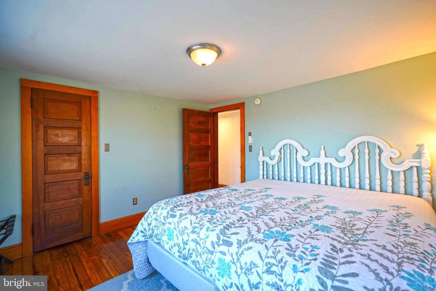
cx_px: 218
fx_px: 194
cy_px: 146
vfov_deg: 73.7
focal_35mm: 16
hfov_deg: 96.7
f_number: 4
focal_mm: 16
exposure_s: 1/160
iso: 800
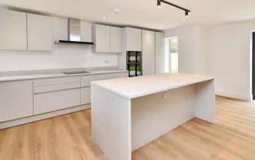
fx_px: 125
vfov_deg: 64.2
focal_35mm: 18
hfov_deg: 90.9
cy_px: 60
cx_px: 138
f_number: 7.1
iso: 800
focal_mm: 10
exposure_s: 1/60
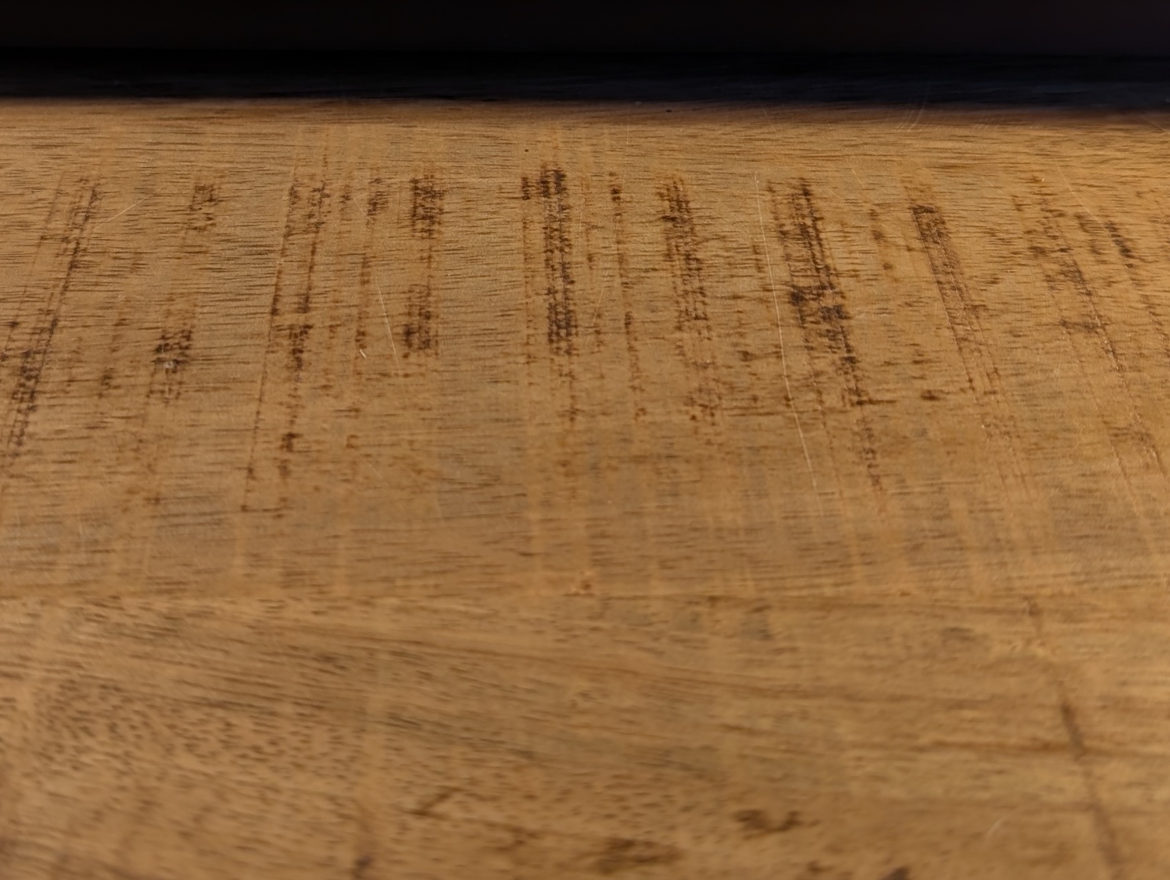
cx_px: 479
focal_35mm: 57
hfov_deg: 33.7
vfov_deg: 24.9
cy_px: 79
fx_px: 1929
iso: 25
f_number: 1.68
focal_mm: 6.9
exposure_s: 1/33.3
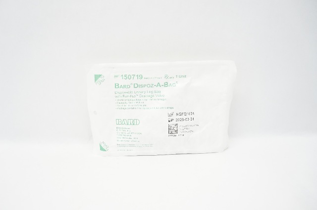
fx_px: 237
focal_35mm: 27
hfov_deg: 67.4
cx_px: 158
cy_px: 105
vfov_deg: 47.8
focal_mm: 18
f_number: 5.6
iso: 800
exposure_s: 1/80
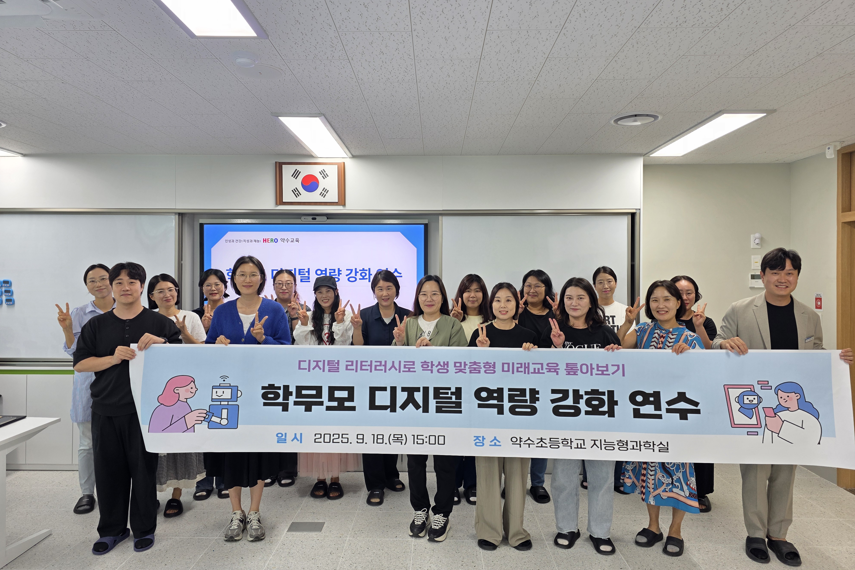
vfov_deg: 53.1
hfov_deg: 73.7
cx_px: 427
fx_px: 570
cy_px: 278
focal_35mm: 24
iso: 50
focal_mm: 6.3
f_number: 1.7
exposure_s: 1/120
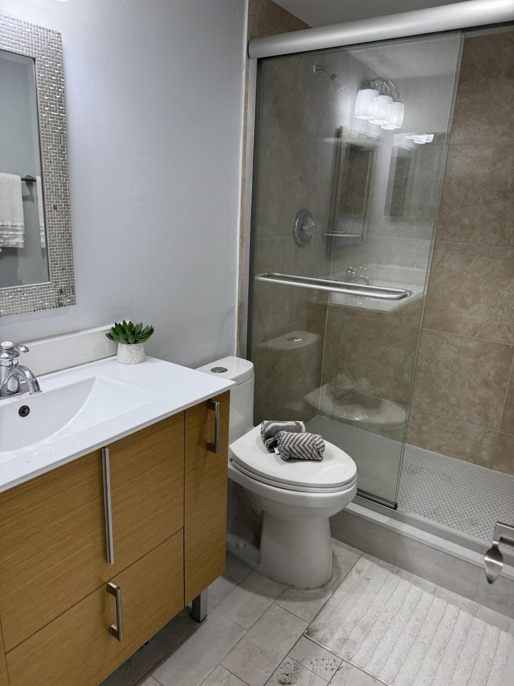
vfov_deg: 71.6
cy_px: 343
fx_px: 475
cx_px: 257
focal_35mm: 24
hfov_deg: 56.8
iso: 100
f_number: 1.78
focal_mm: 6.76
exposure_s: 1/120
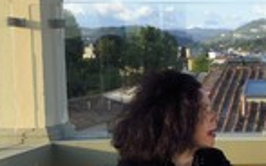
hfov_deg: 25.6
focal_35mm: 70
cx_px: 338
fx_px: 508
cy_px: 117
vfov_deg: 18.5
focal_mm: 24
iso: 200
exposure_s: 1/500
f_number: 4.5
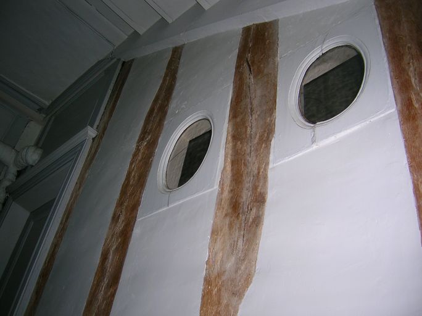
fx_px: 414
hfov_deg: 54.0
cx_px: 211
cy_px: 158
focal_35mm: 34
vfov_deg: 41.7
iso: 50
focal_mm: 5.7
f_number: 2.9
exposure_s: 1/60.1
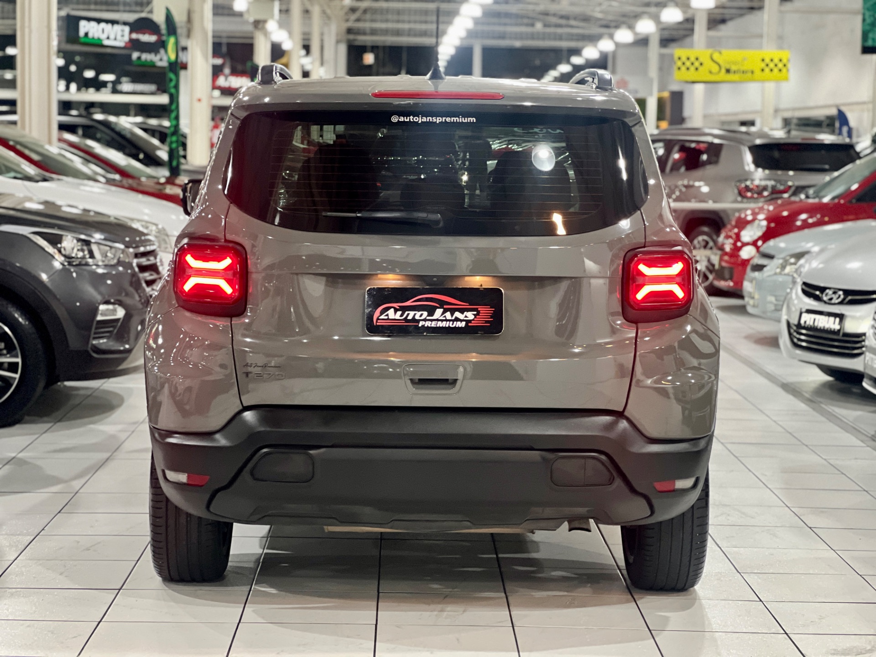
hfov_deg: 25.3
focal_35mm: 77
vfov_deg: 19.1
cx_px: 438
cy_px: 328
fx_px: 1949
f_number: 2.8
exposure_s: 1/24
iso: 400
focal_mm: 9
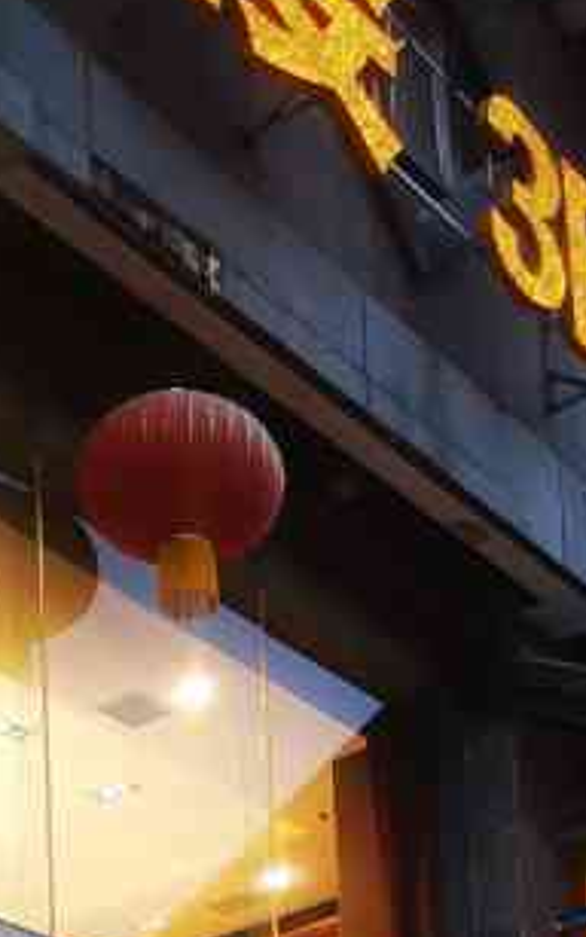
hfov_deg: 14.9
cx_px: 458
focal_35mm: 87
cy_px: 1378
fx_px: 2222
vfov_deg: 20.6
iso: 400
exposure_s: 1/50
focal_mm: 3.95
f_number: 1.8
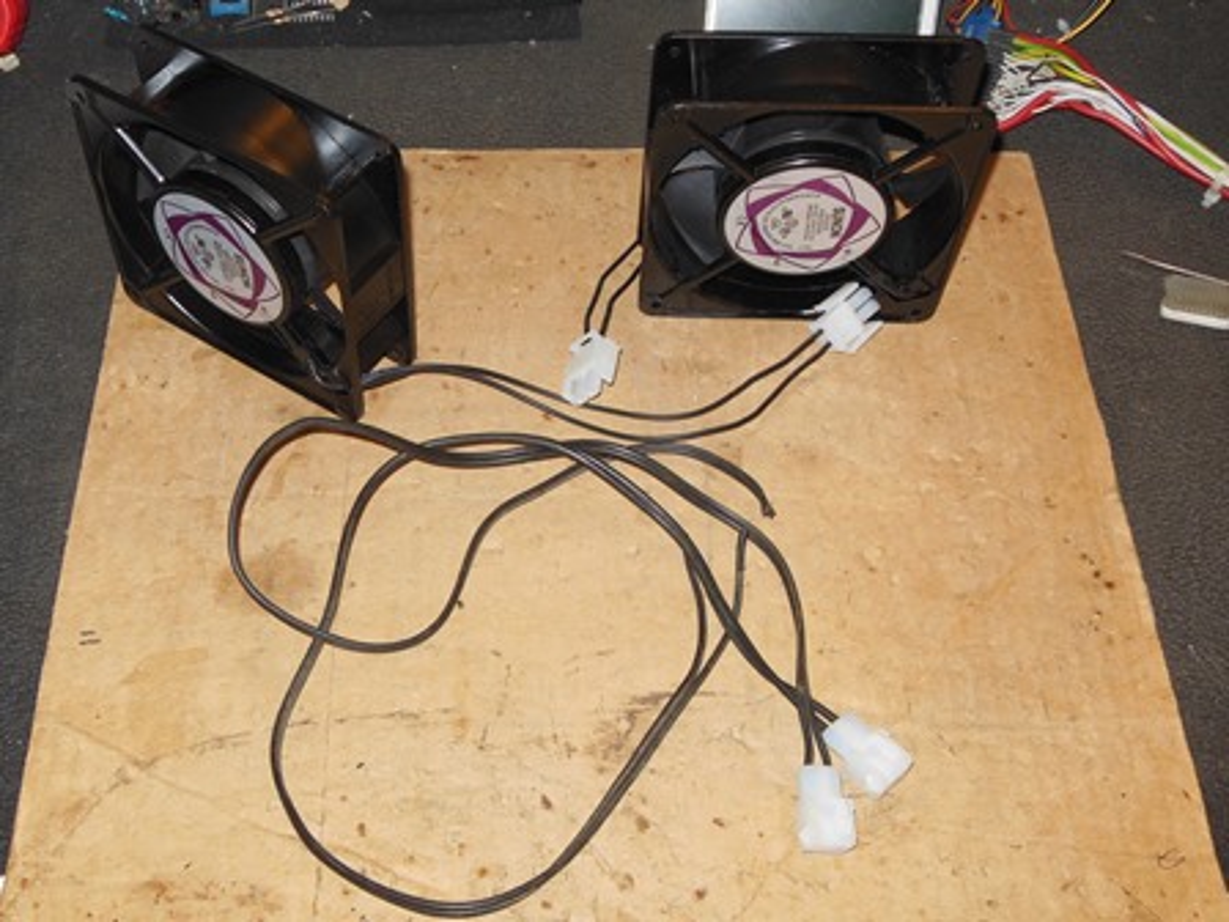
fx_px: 1349
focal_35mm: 38
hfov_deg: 49.0
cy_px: 461
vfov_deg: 37.7
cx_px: 614
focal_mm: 6.8
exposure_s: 1/30
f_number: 3.6
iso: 200
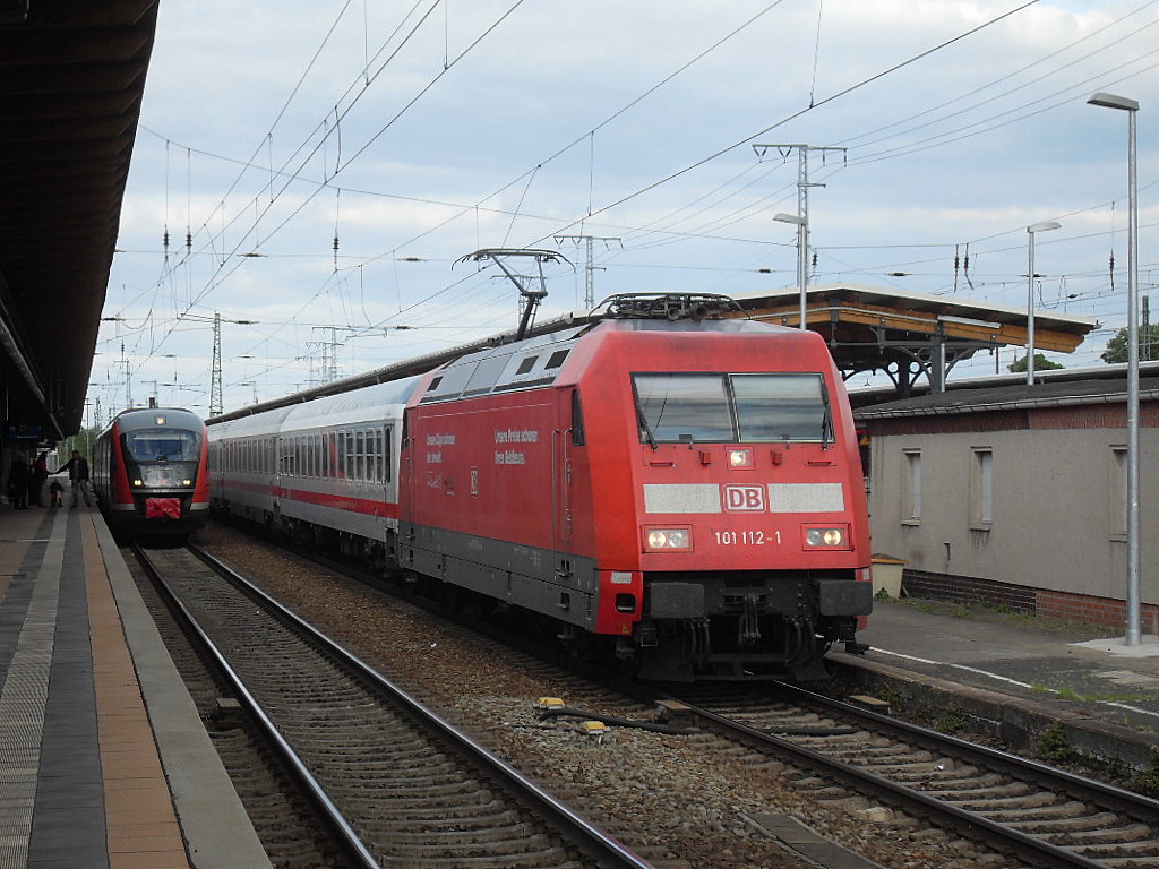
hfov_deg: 24.7
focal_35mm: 79
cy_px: 434
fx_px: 2645
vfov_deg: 18.7
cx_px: 580
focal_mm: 13.5
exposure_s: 1/250
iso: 80
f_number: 4.4
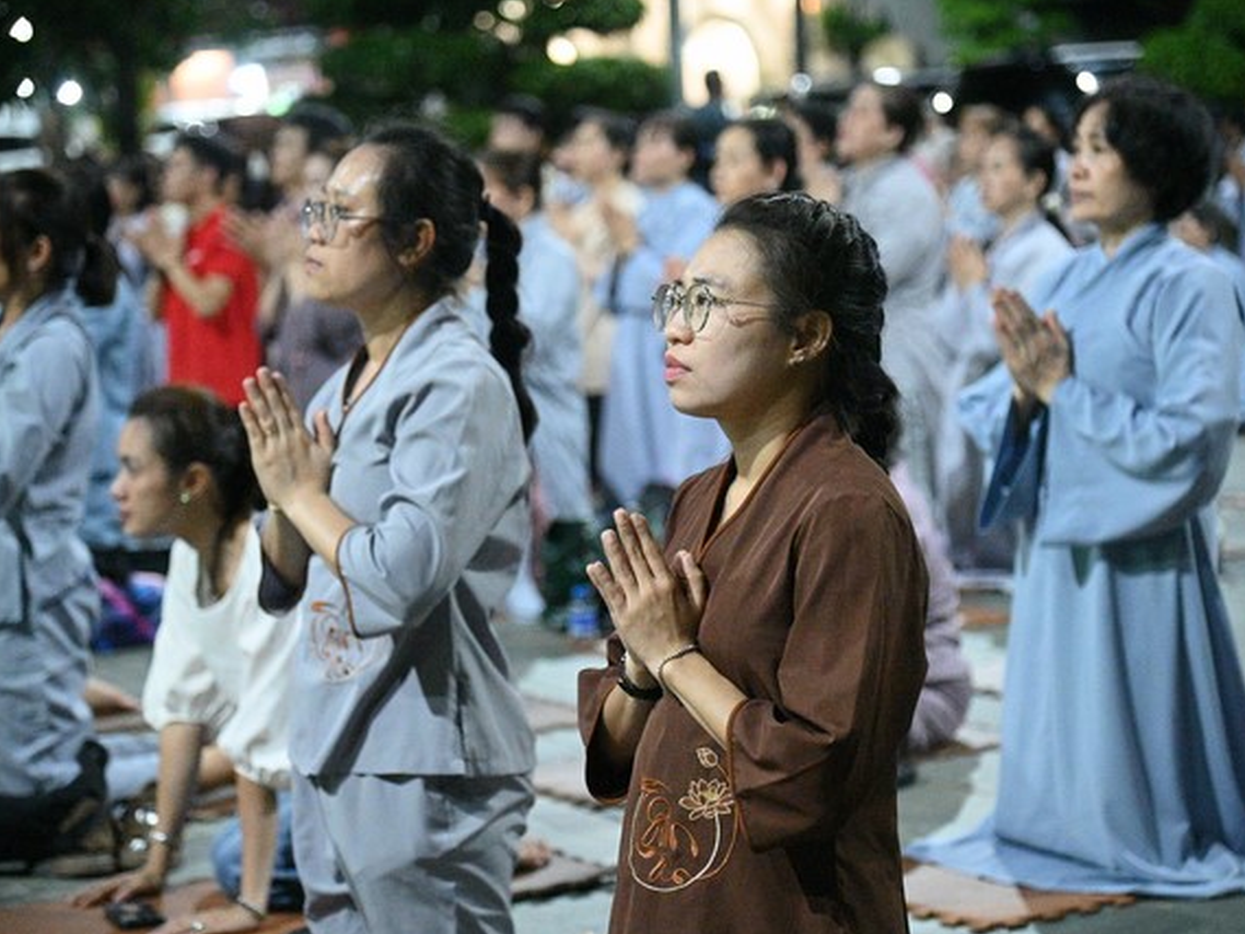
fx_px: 3633
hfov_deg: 19.4
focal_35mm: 101
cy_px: 466
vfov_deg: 14.7
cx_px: 621
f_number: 4
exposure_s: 1/250
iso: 32000
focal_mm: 92
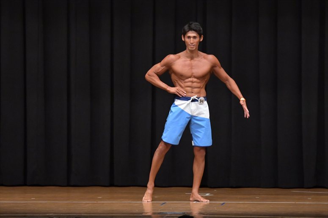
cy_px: 109
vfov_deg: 6.3
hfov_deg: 9.5
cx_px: 164
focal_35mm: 217
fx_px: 1976
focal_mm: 145
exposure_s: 1/400
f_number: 5.6
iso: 6400
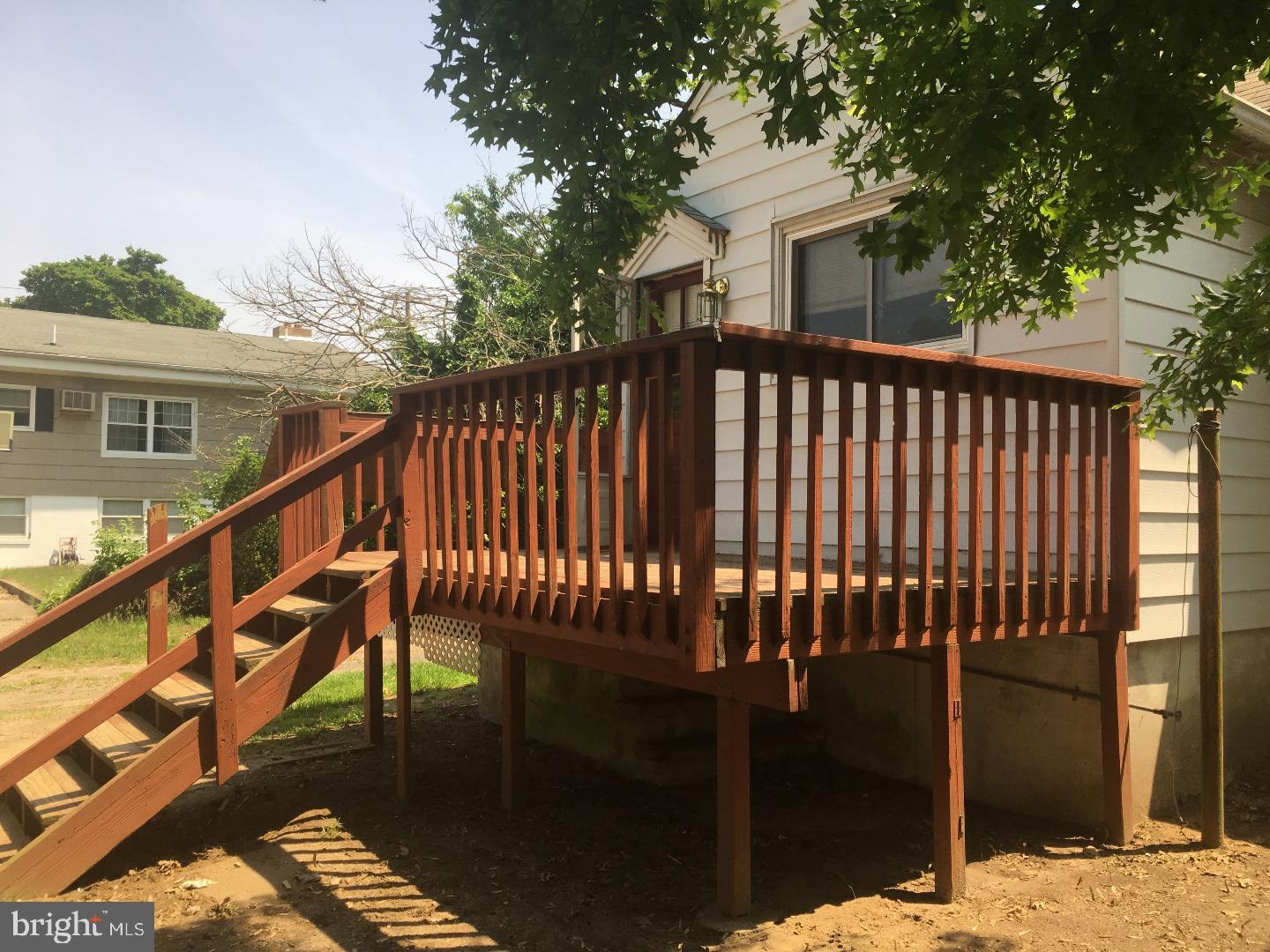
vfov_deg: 48.2
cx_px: 635
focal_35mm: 29
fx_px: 1064
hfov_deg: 61.7
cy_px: 476
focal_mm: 4.15
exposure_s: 1/884
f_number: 2.2
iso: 25
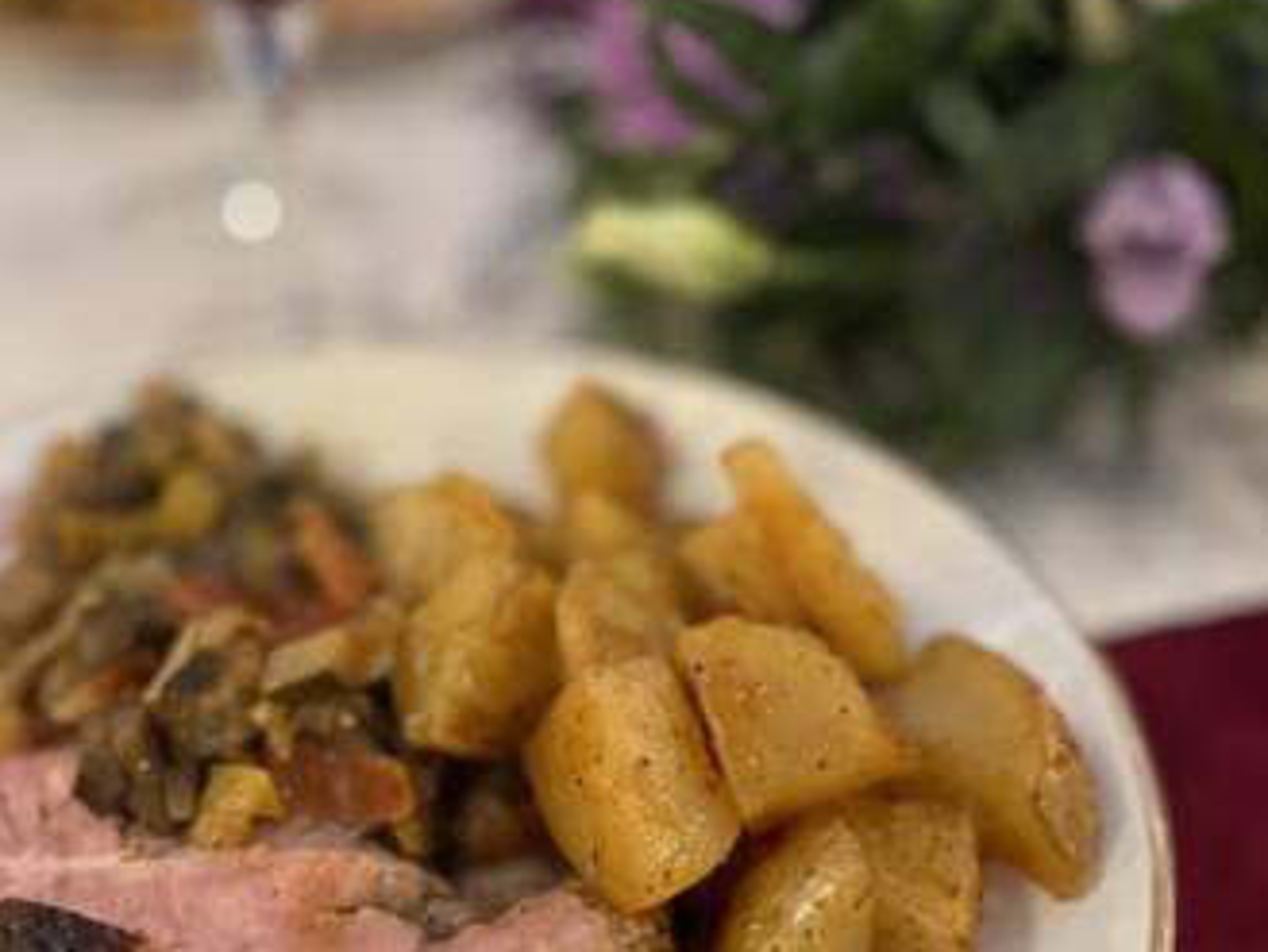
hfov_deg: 47.8
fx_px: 1429
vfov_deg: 36.8
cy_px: 491
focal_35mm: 39
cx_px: 647
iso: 500
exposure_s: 1/33
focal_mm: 4.2
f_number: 1.6
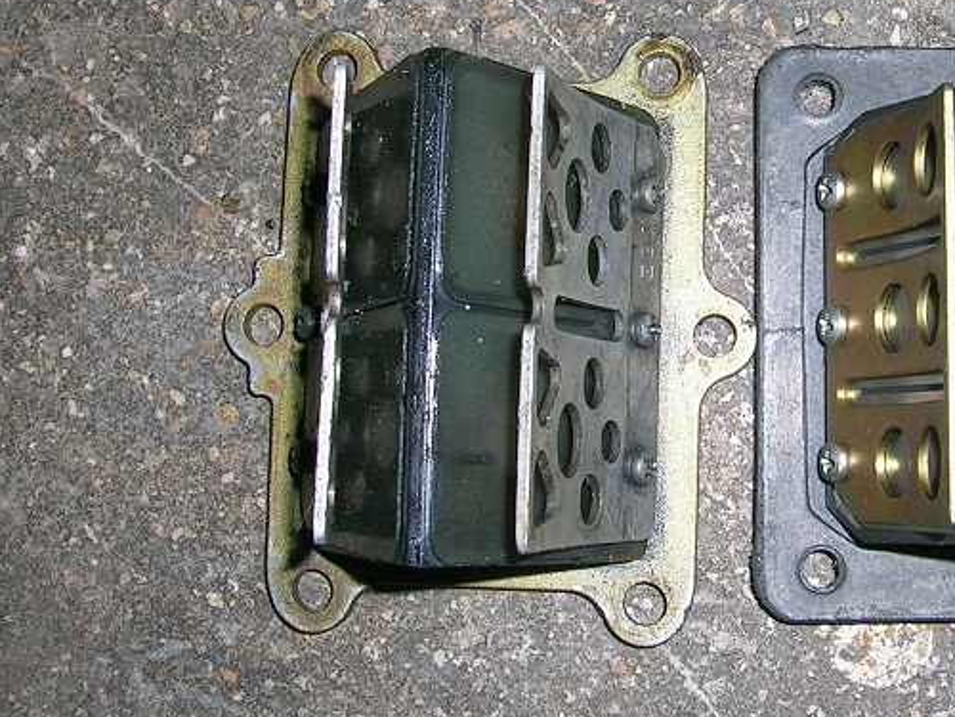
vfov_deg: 26.0
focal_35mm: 56
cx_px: 699
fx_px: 1545
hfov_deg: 33.8
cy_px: 241
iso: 50
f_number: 4.8
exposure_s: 1/60.1
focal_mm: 5.4
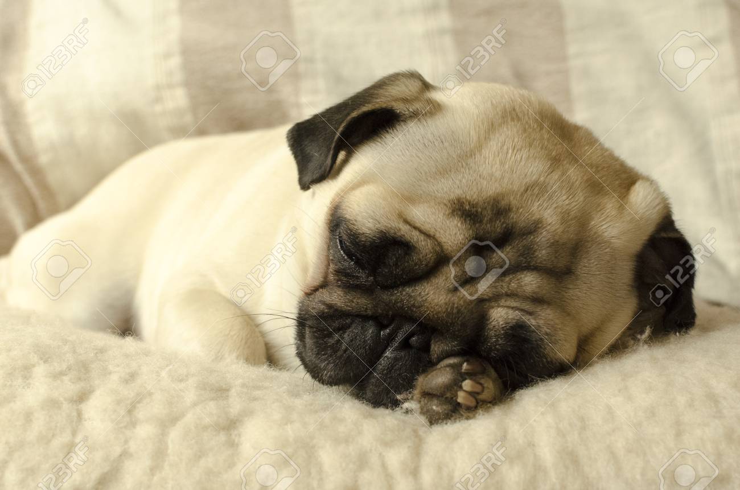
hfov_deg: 37.9
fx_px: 1077
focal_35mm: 52
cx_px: 370
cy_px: 245
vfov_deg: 25.6
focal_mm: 35
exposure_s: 1/100
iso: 1600
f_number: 6.3
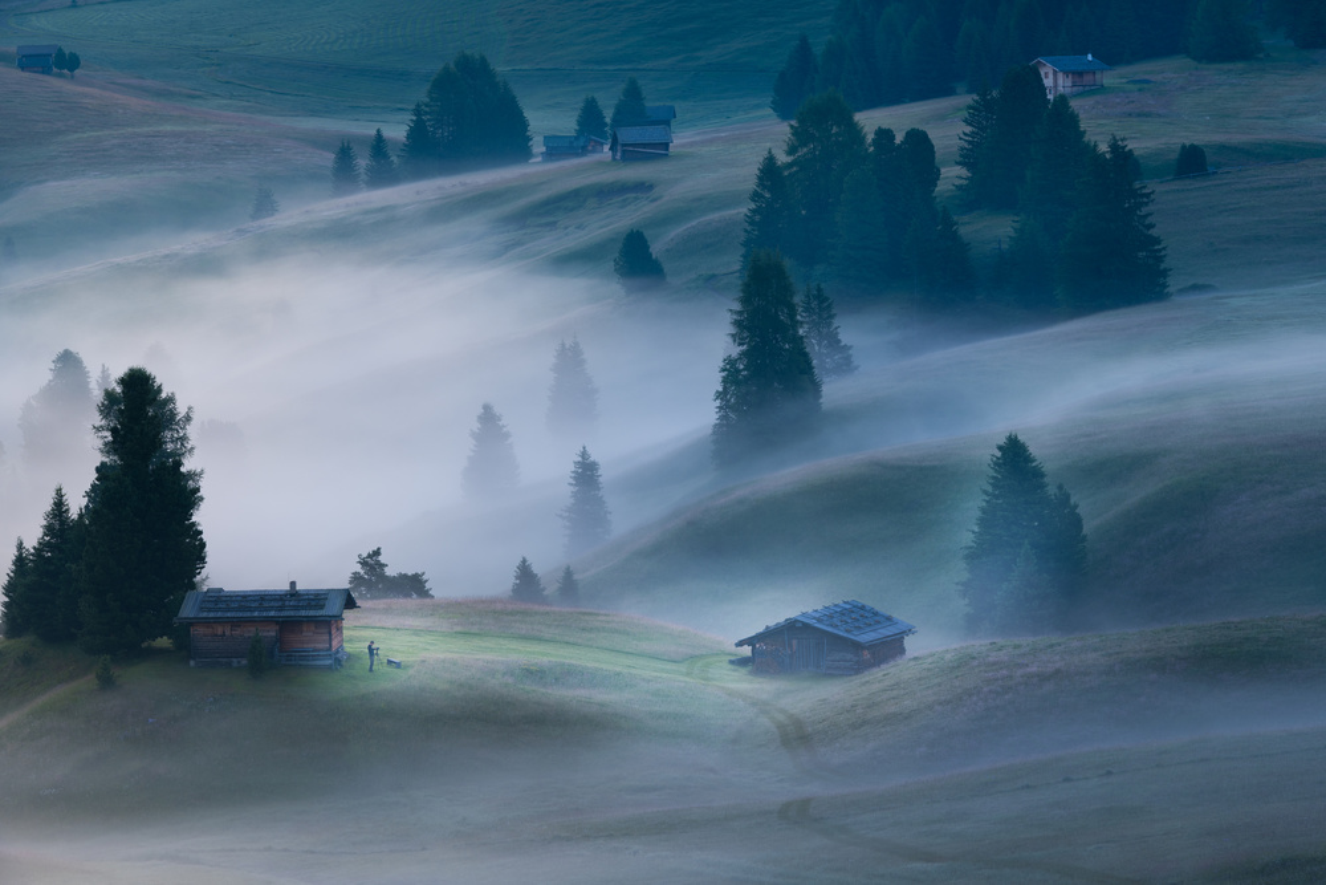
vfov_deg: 9.2
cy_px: 442
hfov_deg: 13.7
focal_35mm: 150
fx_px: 5525
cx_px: 663
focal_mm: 150
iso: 64
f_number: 13
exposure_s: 1/4
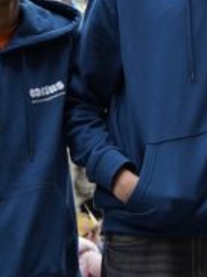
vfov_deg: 6.6
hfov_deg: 4.8
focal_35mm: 301
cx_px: 412
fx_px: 2406
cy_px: 108
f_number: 8
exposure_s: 1/100
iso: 800
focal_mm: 74
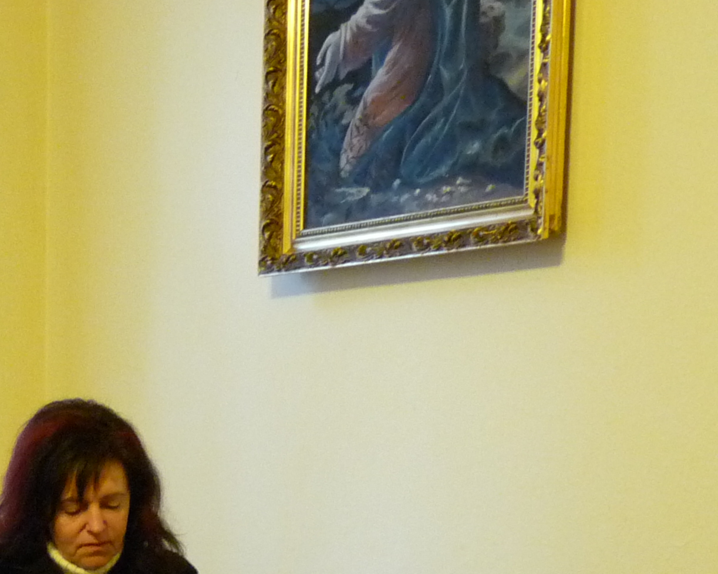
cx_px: -295
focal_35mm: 99
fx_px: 2103
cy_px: 785
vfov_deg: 14.7
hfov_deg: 17.7
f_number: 3
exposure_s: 1/13
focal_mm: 6.1
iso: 400
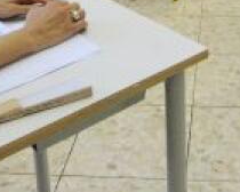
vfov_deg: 18.4
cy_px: -83
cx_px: 146
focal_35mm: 75
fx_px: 533
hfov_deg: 25.3
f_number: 9
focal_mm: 14
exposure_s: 1/50
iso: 2500
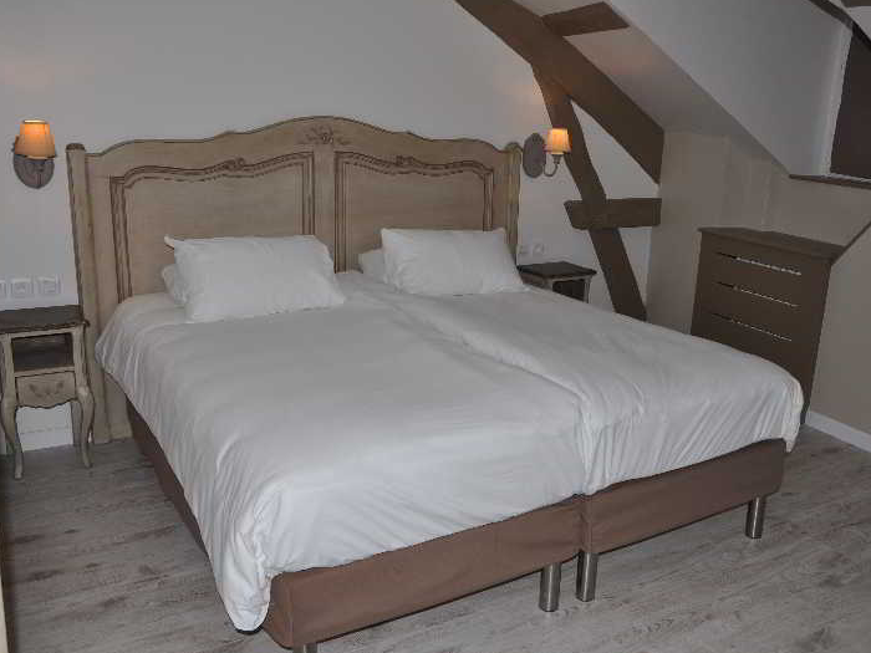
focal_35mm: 35
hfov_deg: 53.2
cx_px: 473
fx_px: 869
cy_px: 325
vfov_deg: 41.2
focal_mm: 21
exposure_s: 1/125
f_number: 5.6
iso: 200
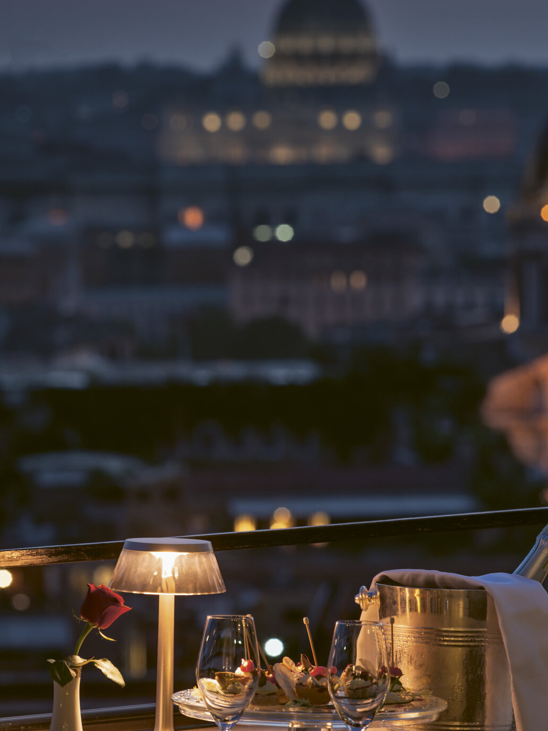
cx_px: 263
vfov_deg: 8.5
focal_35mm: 232
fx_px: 4898
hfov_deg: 6.4
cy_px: 376
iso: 200
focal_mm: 185
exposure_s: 1/2
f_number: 11
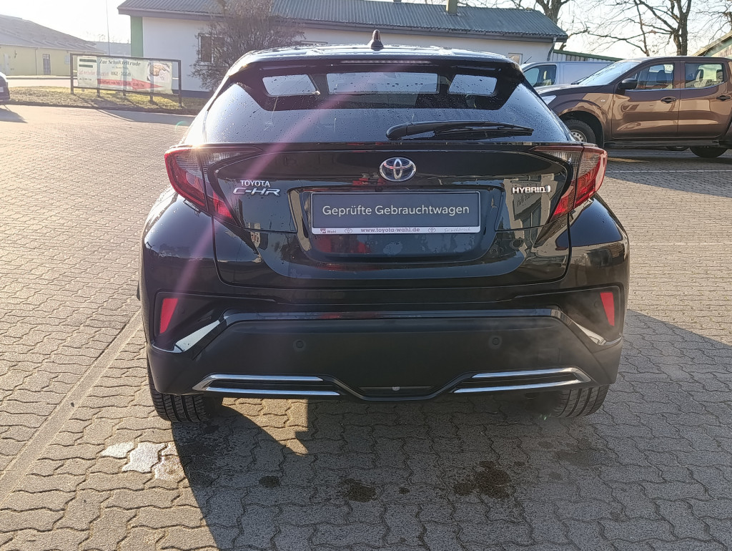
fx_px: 720
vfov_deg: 41.9
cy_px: 276
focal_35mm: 34
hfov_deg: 53.9
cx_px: 366
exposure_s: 1/125
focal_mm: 6.11
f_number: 1.65
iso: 50
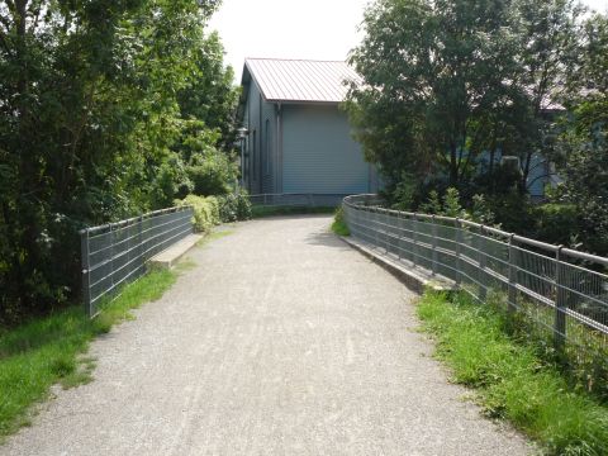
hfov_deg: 49.0
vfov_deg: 37.7
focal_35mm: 38
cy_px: 228
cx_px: 304
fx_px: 667
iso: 100
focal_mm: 5.2
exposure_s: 1/400
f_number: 4.5
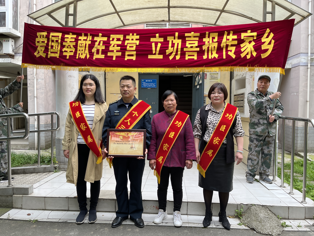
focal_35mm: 26
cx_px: 157
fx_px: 236
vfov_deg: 53.1
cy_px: 118
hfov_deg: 67.3
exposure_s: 1/357
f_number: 1.6
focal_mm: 5.1
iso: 50
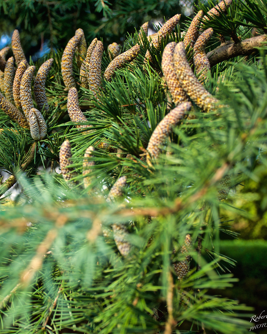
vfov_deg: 27.9
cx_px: 41
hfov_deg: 22.1
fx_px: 672
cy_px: 167
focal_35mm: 68
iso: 100
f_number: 4.5
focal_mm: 32
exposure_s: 1/125
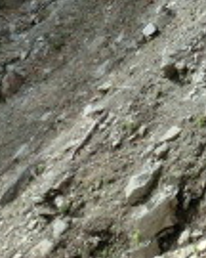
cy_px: -41
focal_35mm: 101
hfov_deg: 14.2
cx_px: 315
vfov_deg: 18.1
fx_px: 770
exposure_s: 1/640
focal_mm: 5
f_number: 3
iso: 100
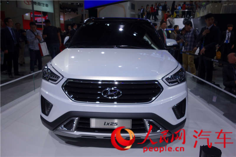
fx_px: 184
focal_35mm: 28
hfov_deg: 65.5
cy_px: 78
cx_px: 118
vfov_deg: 46.4
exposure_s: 1/250
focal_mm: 10.4
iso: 125
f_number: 5.6
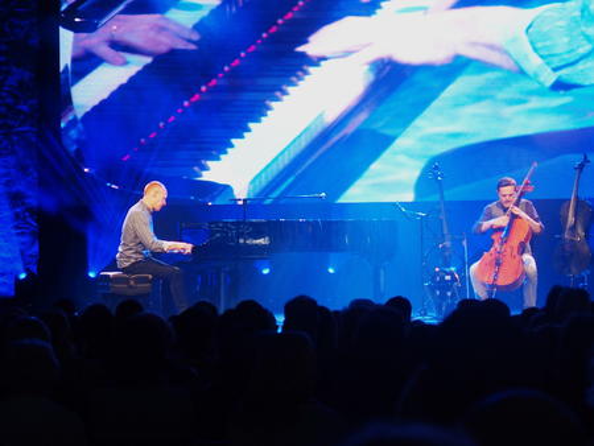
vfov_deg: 11.0
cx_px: 297
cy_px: 223
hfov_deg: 14.6
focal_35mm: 135
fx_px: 2318
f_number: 2.8
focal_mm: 28.8
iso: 400
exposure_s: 1/80
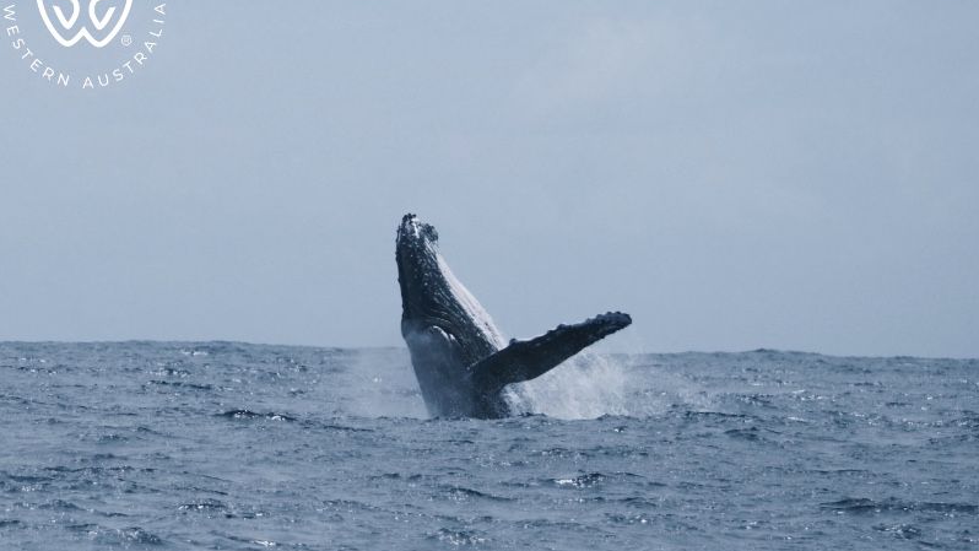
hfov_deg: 4.5
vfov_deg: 2.5
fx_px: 12487
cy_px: 249
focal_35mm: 481
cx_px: 490
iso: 500
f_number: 6.4
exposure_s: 1/4000
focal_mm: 305.2
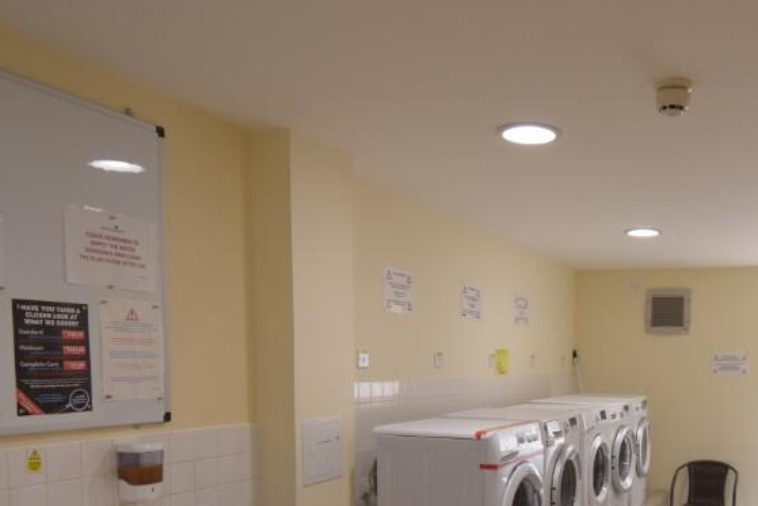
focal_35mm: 33
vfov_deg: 38.0
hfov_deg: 55.1
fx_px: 695
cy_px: 427
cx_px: 545
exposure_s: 1/100
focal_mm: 12
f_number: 5
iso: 400
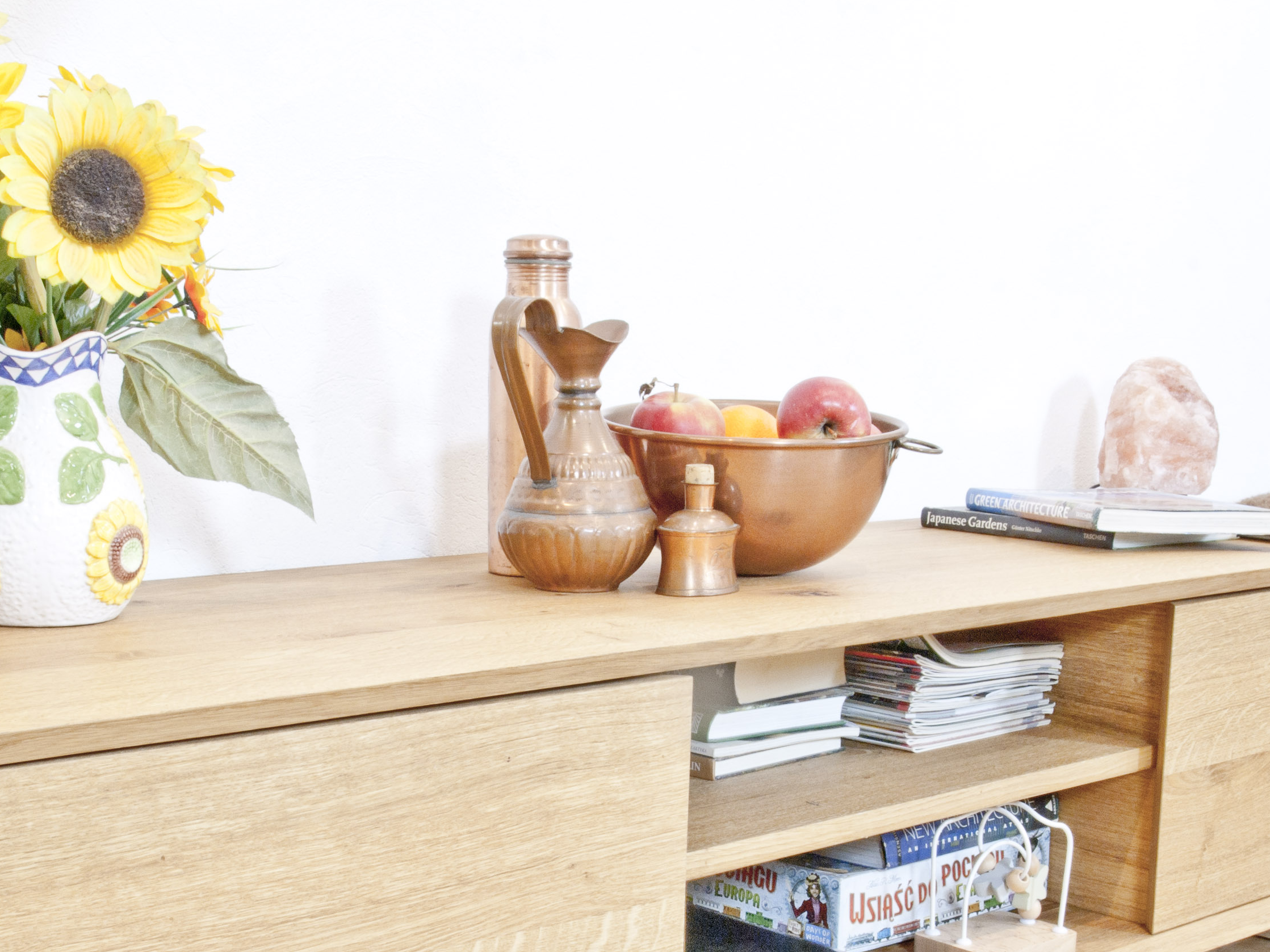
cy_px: 732
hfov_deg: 32.2
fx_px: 2201
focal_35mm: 60
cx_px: 569
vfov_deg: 24.1
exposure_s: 1.6
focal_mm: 24
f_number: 20
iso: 100
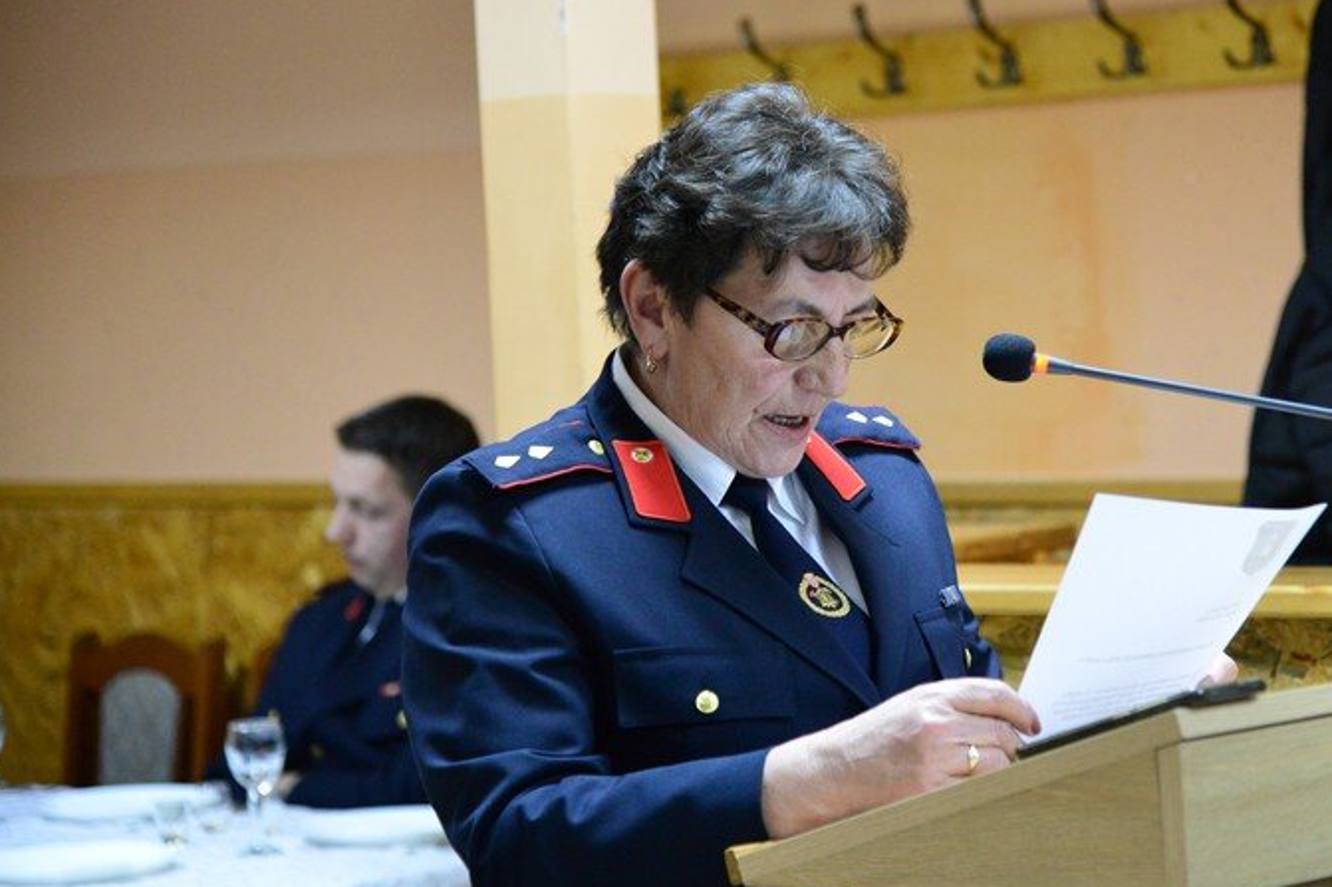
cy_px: 403
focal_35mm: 119
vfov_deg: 11.5
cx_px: 790
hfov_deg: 17.2
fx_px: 4402
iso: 6400
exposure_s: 1/80
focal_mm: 95
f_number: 4
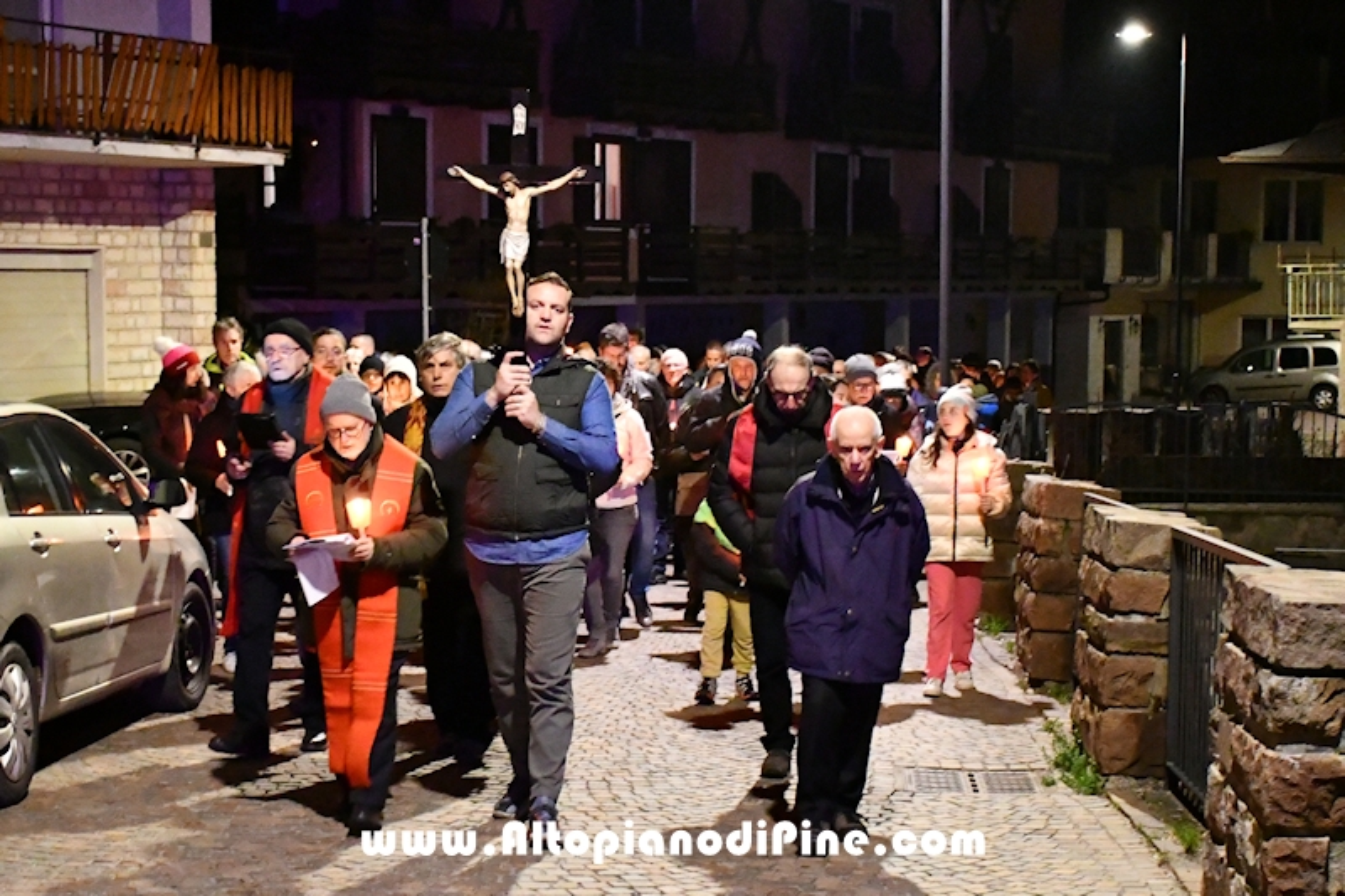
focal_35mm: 45
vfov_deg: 29.9
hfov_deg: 43.6
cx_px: 672
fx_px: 1681
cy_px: 448
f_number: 4
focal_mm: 30
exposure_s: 1/50
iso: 12800
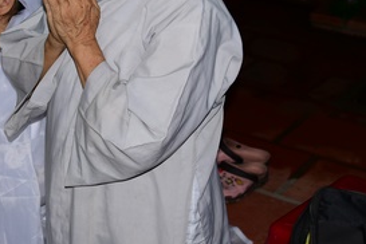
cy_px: -19
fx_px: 823
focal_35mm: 81
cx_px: 58
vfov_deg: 16.4
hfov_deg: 24.5
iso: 320
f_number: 4
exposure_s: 1/60
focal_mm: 34
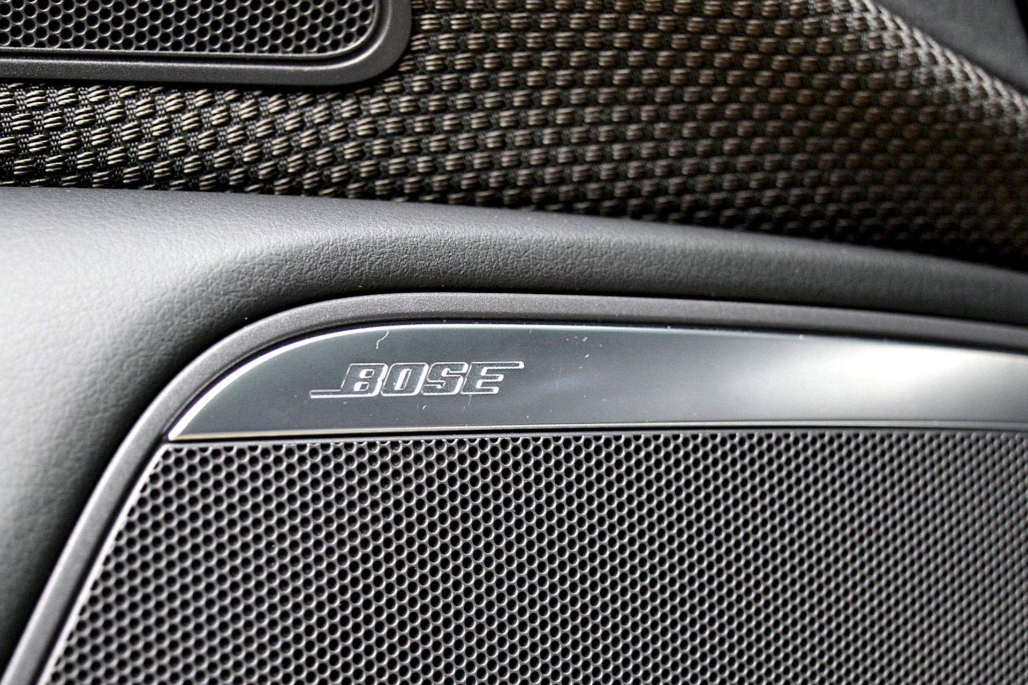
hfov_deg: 31.9
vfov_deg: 21.6
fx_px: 1799
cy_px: 342
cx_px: 514
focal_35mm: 63
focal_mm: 42
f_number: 5
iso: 800
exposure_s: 1/30
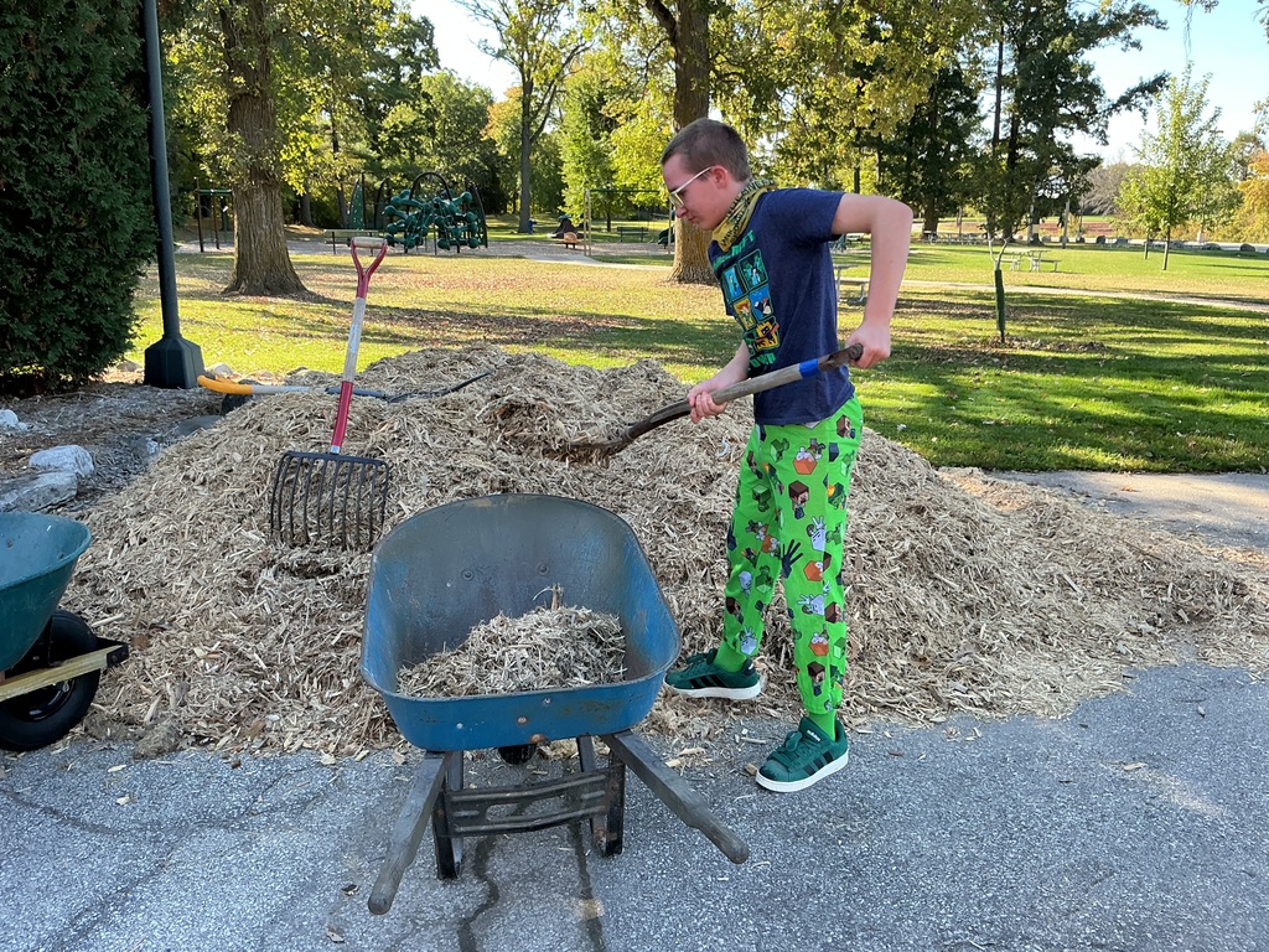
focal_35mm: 29
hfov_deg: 61.7
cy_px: 476
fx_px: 1063
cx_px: 634
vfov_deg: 48.2
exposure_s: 1/159
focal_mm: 3
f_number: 1.8
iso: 20
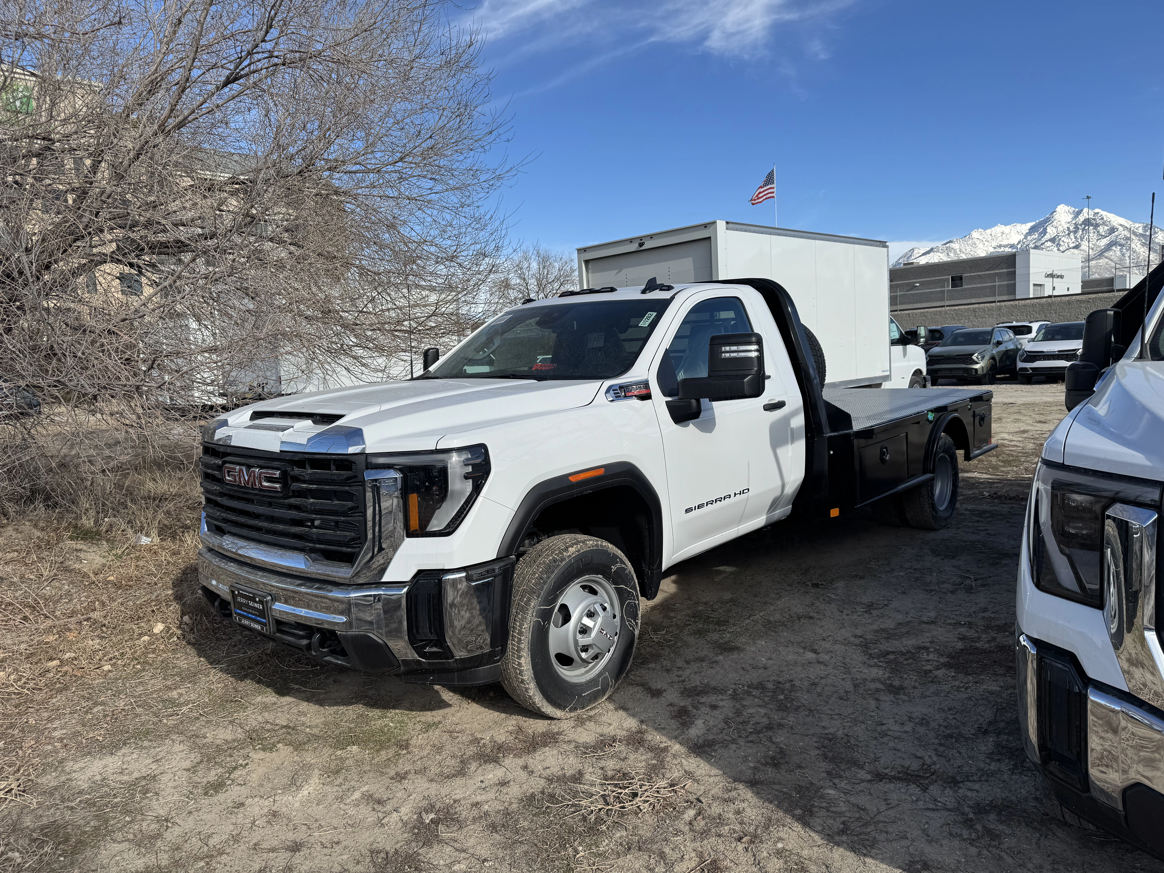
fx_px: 807
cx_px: 582
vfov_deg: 56.8
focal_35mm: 24
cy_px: 436
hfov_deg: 71.6
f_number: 1.78
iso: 80
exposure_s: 1/4310
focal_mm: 6.76
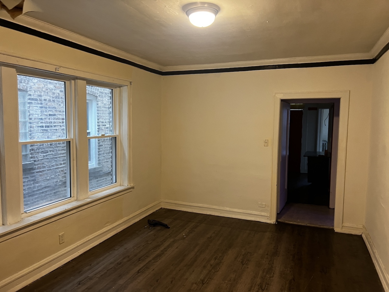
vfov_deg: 53.1
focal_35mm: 26
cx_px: 194
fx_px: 292
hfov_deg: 67.3
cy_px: 146
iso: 250
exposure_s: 1/60
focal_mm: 5.7
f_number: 1.5
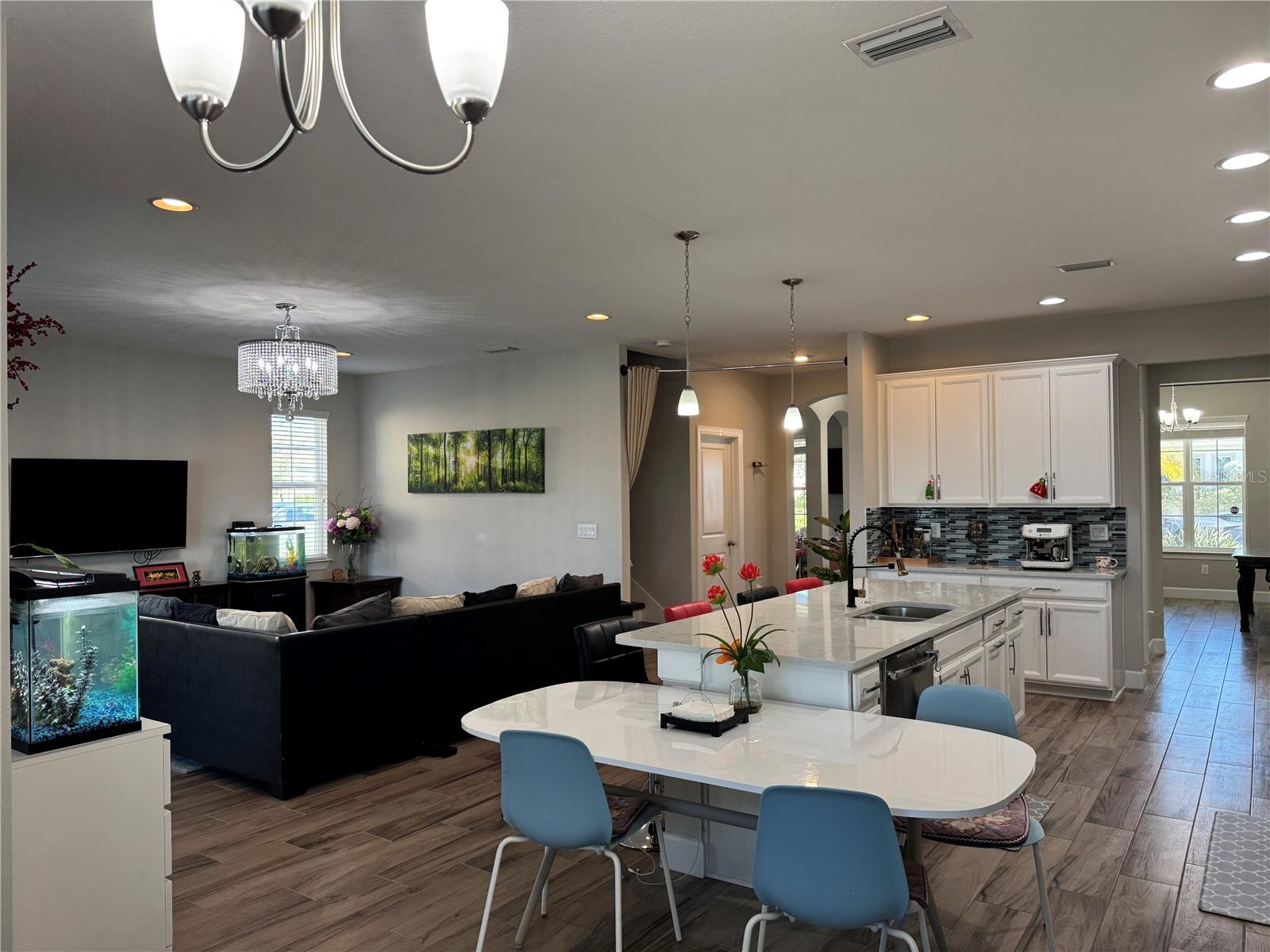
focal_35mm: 24
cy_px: 476
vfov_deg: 56.8
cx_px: 635
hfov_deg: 71.6
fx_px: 881
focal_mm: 6.76
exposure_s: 1/120
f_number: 1.78
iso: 125
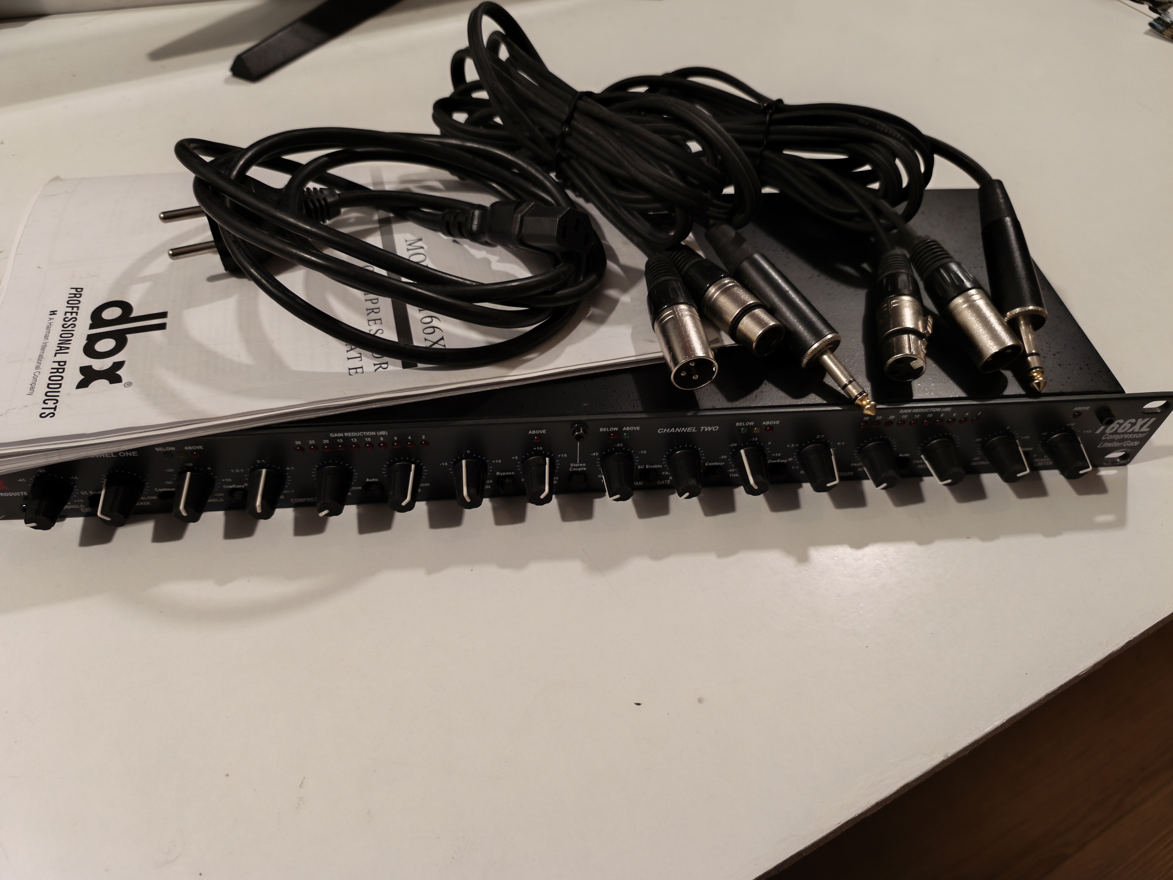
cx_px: 586
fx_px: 779
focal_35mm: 23
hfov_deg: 73.9
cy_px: 440
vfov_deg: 58.9
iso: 1000
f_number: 1.65
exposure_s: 1/33.3
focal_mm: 6.14
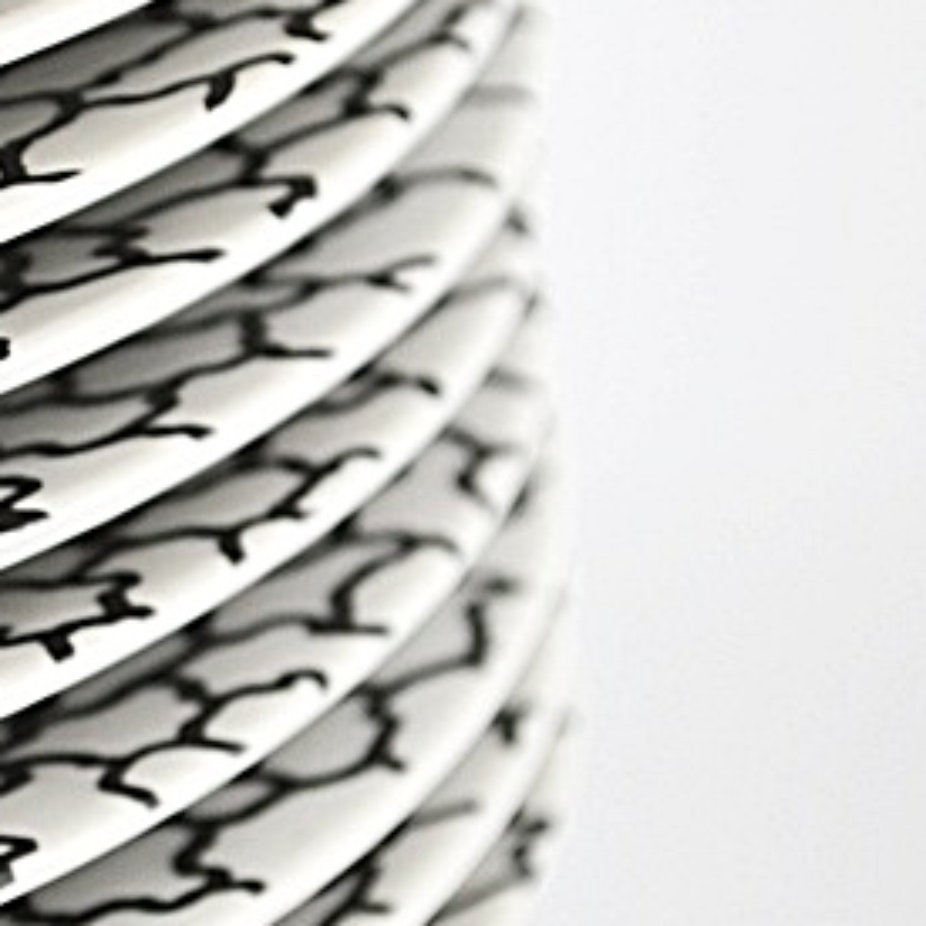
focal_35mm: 178
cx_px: -125
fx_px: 5390
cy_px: 530
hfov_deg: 9.7
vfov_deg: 9.8
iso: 400
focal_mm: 55
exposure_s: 1/100
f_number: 5.6
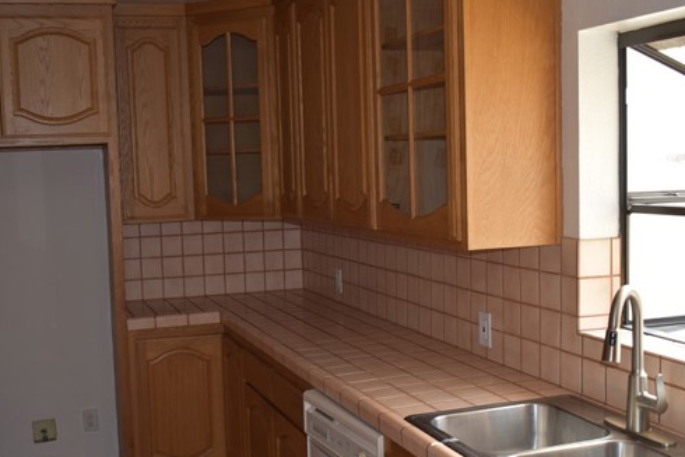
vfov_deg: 28.6
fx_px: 895
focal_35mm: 47
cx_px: 310
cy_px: 261
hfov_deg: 41.9
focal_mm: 24
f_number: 4
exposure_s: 1/60
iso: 160
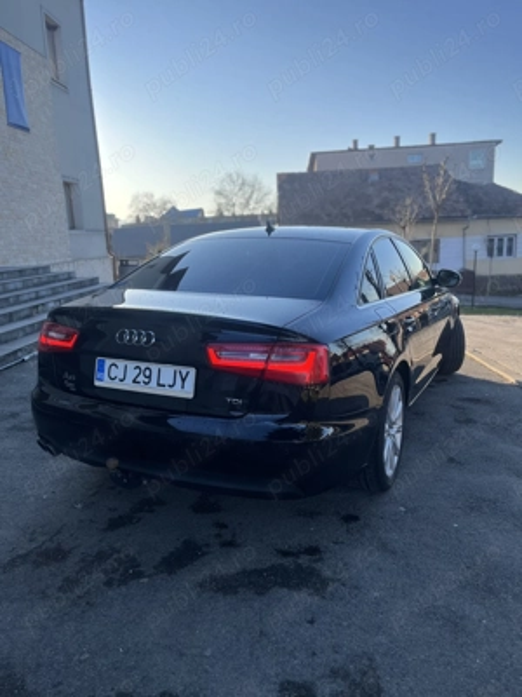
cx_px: 261
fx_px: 523
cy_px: 348
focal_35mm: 26
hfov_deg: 53.1
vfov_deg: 67.3
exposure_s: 1/1046
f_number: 1.6
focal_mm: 5.1
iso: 50
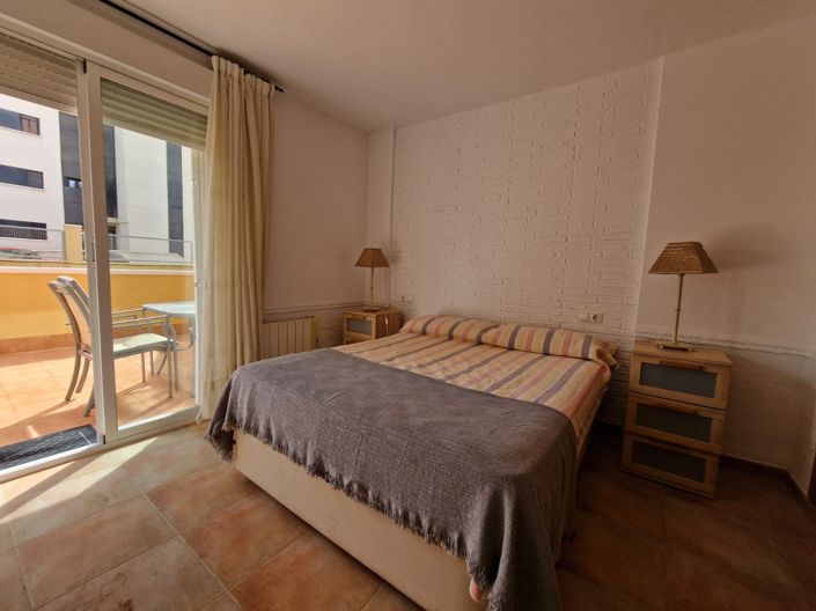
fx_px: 306
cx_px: 408
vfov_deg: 89.9
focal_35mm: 13
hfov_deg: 106.2
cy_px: 306
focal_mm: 2.2
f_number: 2.2
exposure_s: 1/431
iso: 50
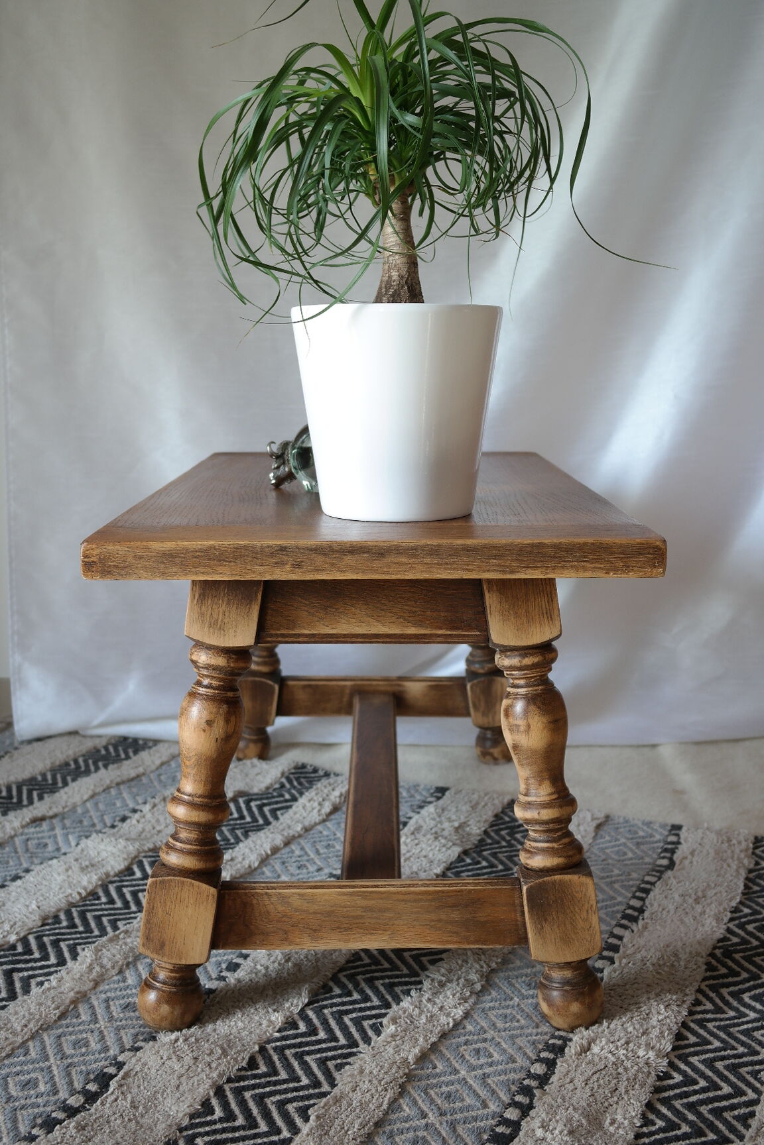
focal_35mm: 40
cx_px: 382
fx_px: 1273
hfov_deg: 33.4
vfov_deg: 48.5
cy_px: 572
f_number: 5.6
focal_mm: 26
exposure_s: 1/30
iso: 200
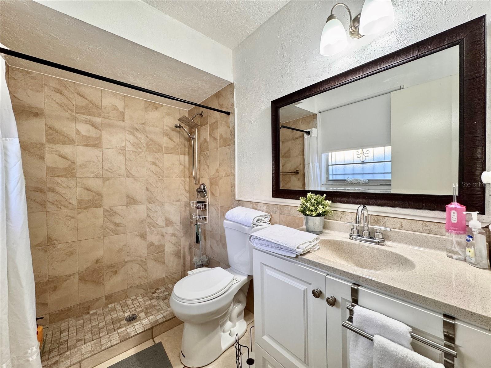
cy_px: 184
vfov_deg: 85.7
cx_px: 246
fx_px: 199
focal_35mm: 14
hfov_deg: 102.1
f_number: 2.2
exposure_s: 1/120
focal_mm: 2.22
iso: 250
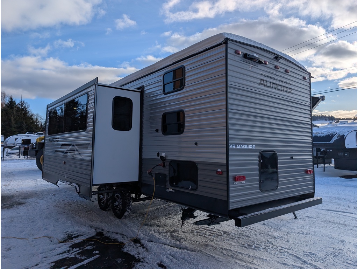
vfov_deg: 56.8
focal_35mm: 24
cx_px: 179
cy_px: 134
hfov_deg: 71.6
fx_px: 248
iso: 19
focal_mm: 6.9
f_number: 1.68
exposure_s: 1/2404
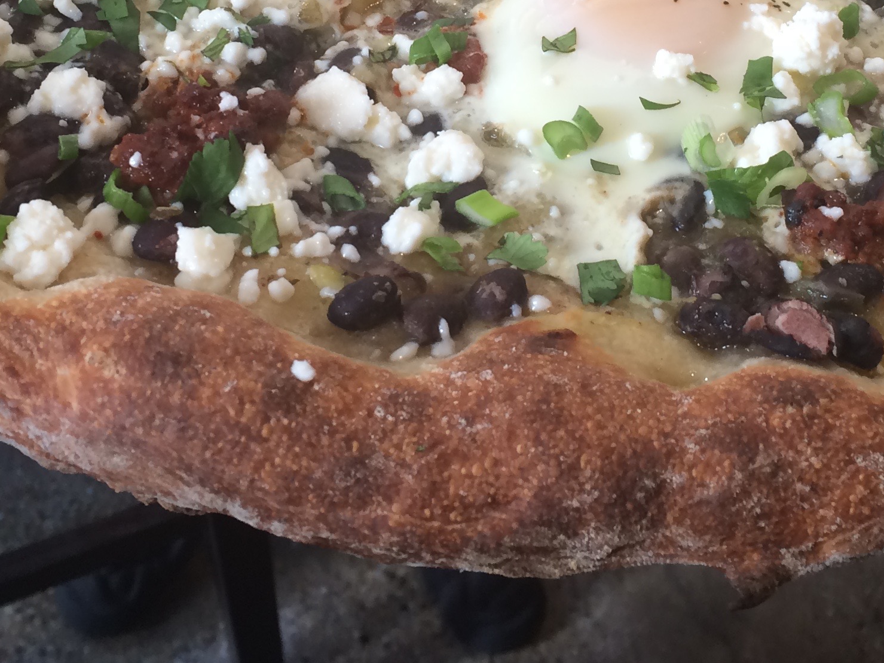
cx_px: 458
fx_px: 1634
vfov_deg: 22.0
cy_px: -16
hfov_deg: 30.3
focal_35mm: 64
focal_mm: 4.15
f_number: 2.2
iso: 40
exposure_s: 1/30
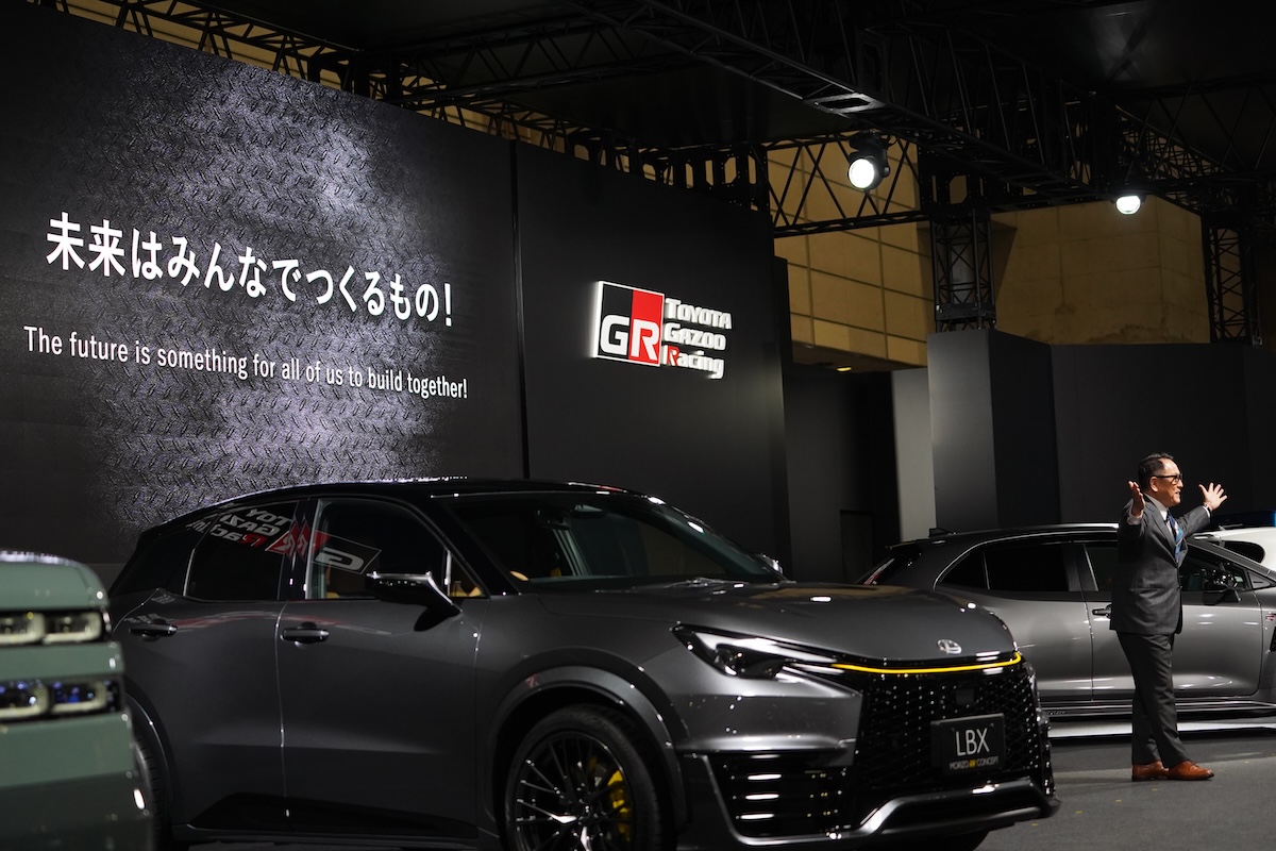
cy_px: 426
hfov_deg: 28.8
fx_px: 2481
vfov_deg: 19.5
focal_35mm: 70
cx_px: 638
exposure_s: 1/200
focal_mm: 70
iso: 2500
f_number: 4
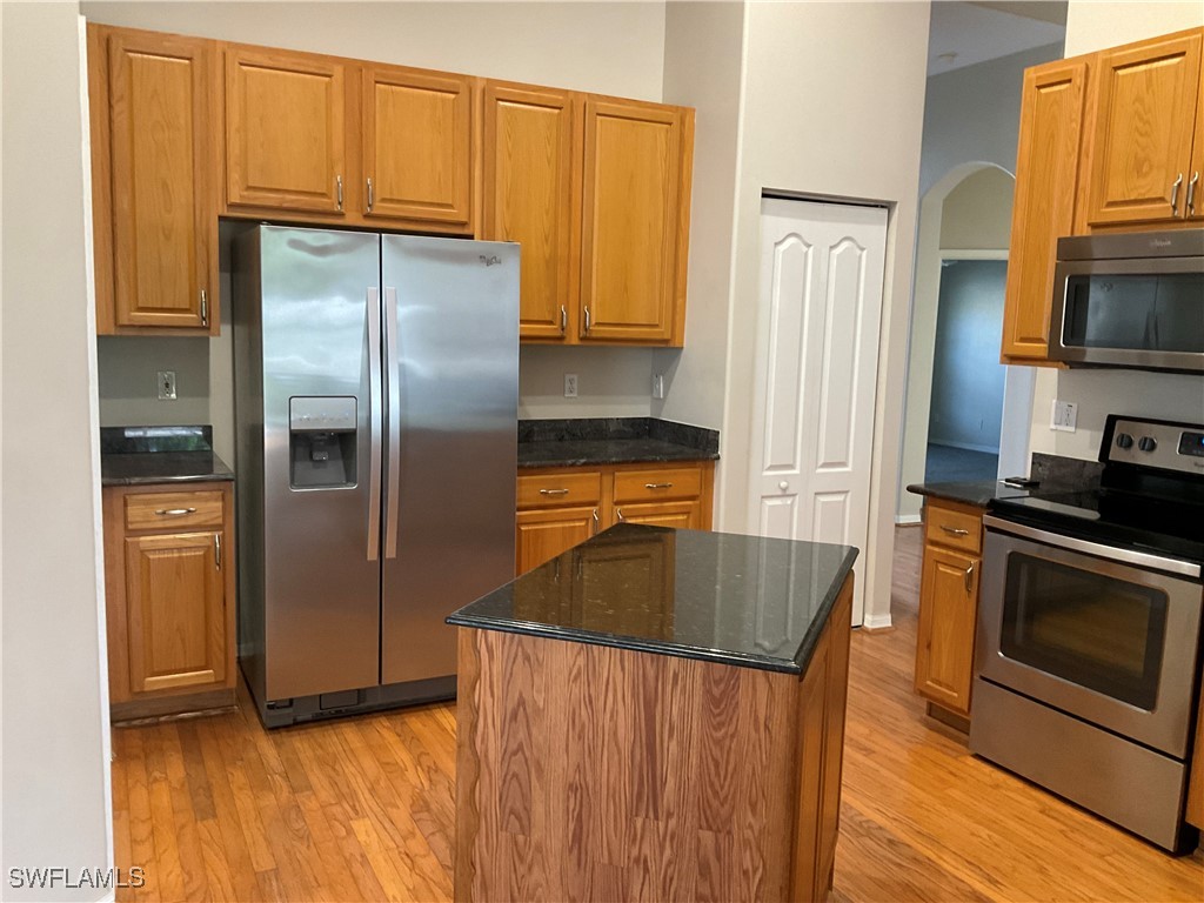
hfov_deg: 61.7
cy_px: 452
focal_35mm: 29
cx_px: 602
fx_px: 1009
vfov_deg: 48.2
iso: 160
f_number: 1.8
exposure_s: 1/60
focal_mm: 3
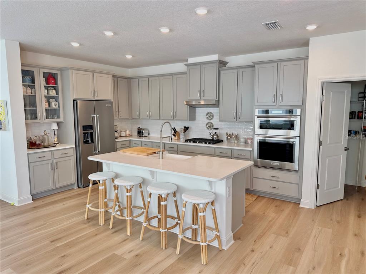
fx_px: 254
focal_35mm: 24
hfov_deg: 71.6
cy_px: 137
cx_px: 183
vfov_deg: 56.8
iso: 64
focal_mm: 6.76
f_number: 1.78
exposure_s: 1/120
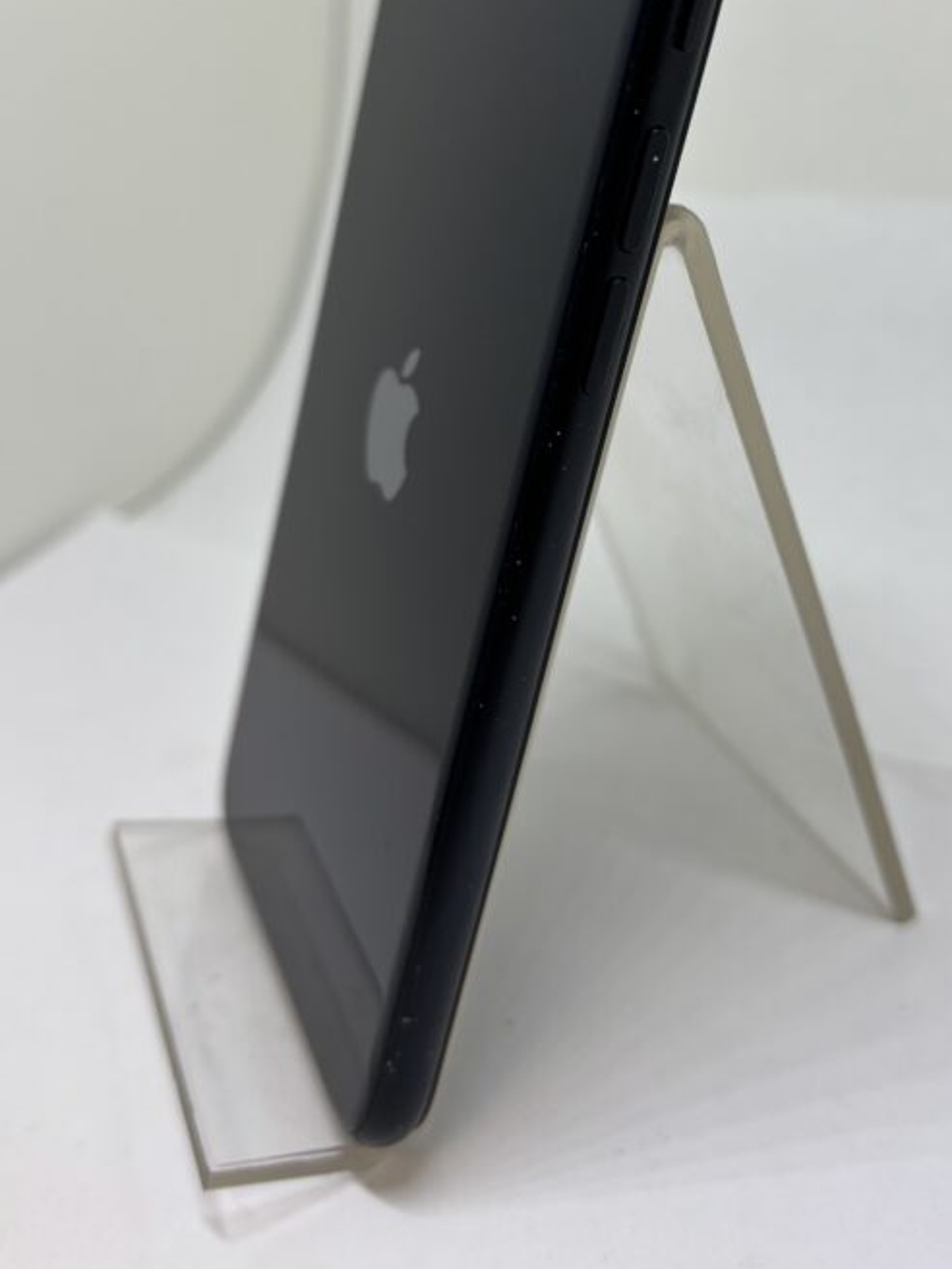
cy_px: 398
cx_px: 522
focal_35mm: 37
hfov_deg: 38.6
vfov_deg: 49.1
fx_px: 1357
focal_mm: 5.96
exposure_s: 1/101
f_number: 1.6
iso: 32
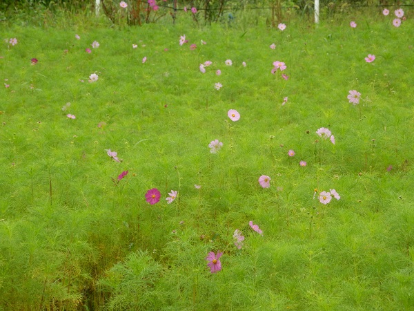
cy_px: 156
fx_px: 4365
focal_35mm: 365
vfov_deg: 4.1
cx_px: 207
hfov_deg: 5.4
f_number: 6.8
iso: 250
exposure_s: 1/200
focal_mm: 65.2
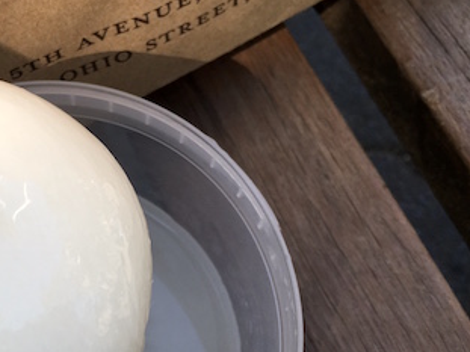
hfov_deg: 32.5
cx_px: 41
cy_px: 201
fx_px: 760
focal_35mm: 56
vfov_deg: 26.1
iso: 25
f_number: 2.2
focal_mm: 4.15
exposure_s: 1/175
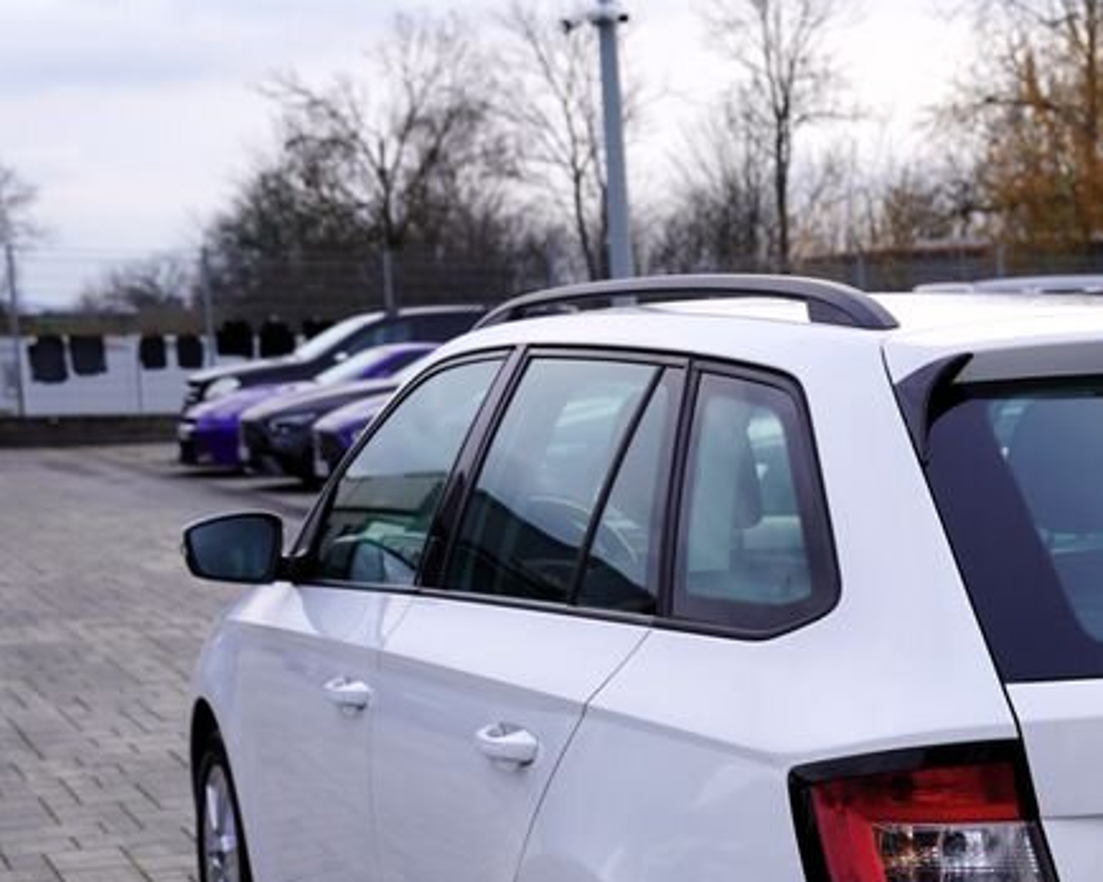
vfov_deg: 20.7
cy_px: 745
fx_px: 2383
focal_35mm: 73
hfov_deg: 25.0
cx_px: 1055
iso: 100
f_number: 4.5
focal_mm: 33
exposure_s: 1/60
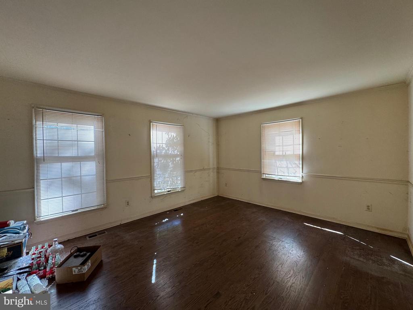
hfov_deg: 102.1
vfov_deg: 85.7
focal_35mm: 14
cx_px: 206
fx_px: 167
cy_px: 155
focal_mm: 2.22
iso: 200
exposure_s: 1/120
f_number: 2.2
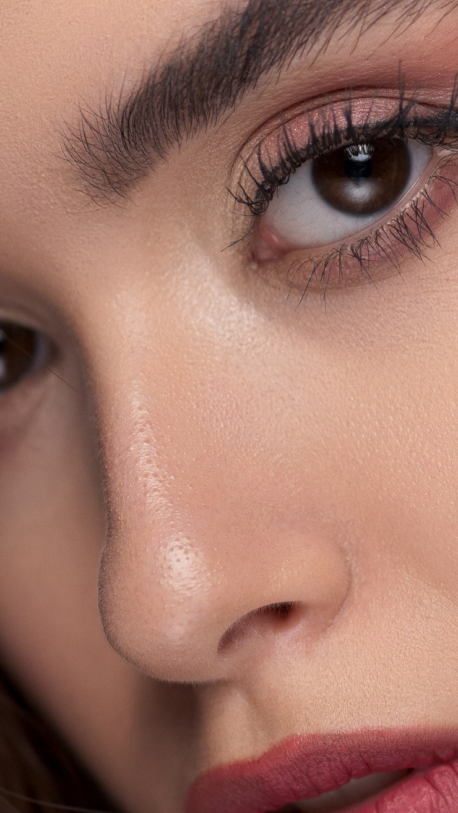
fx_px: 5612
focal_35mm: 260
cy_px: 603
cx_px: 346
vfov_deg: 8.3
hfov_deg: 4.7
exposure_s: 1/250
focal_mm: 85
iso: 500
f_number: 2.8
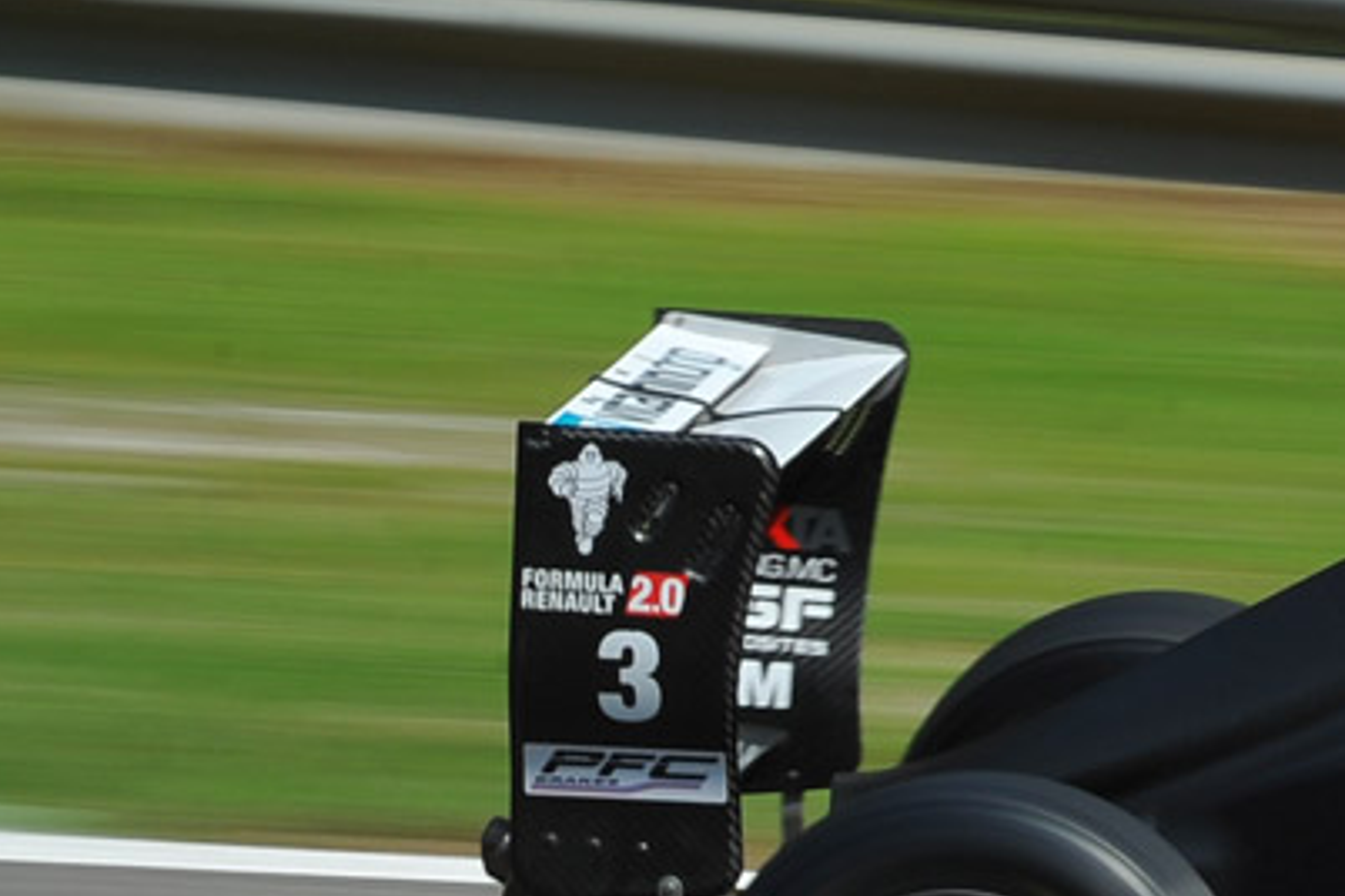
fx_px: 33510
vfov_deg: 1.5
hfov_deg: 2.3
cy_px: 869
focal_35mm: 897
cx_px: 2081
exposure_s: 1/100
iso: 200
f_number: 18
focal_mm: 200
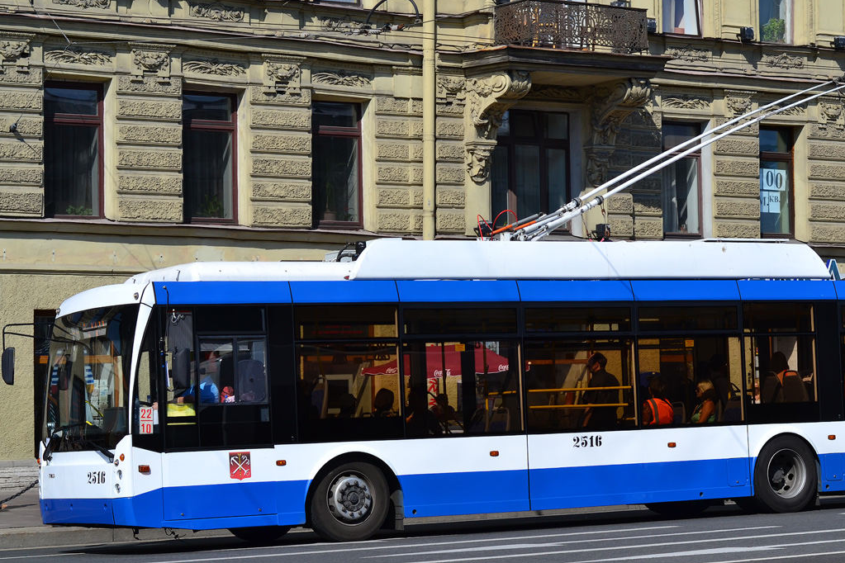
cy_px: 262
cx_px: 489
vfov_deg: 15.5
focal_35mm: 88
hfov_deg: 23.1
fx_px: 2065
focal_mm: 50
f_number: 6.3
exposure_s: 1/1250
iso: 200
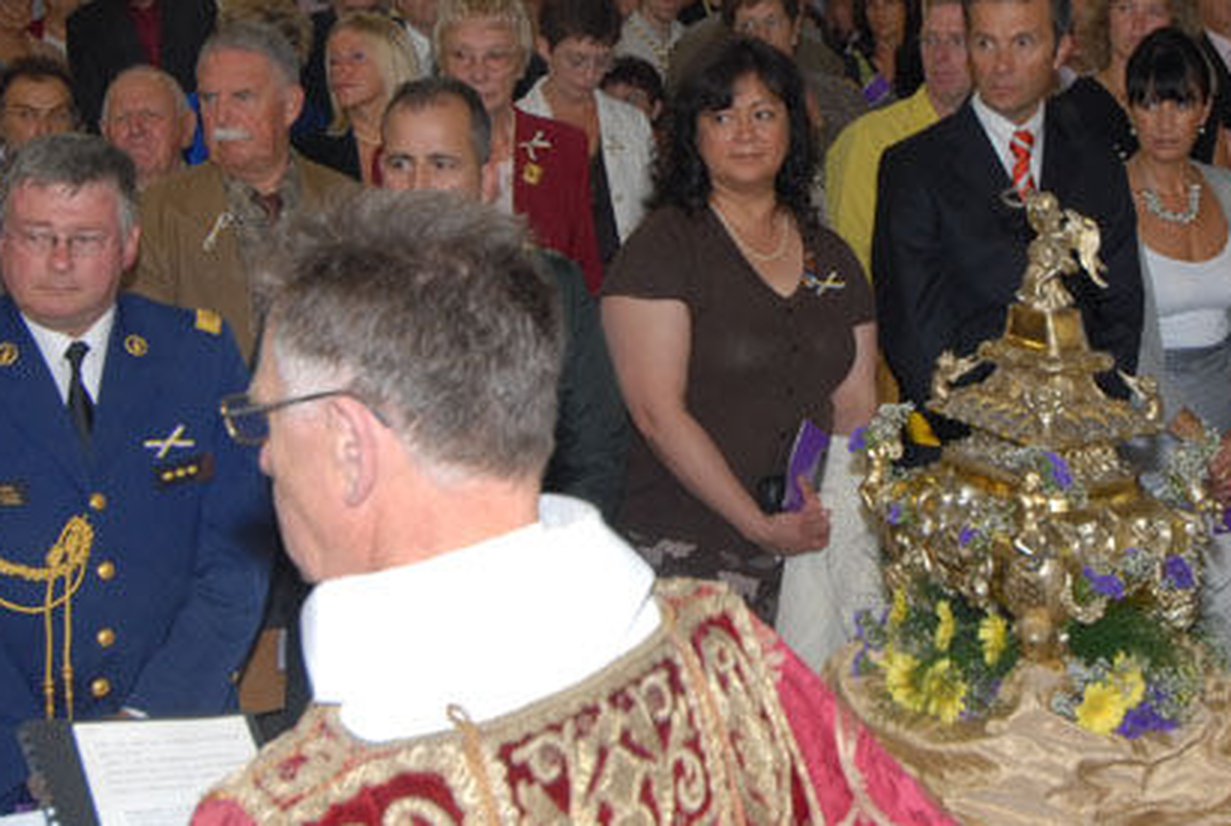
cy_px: 224
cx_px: 797
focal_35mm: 70
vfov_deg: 19.4
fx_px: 2399
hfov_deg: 28.6
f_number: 5.6
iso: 400
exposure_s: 1/60
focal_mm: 24
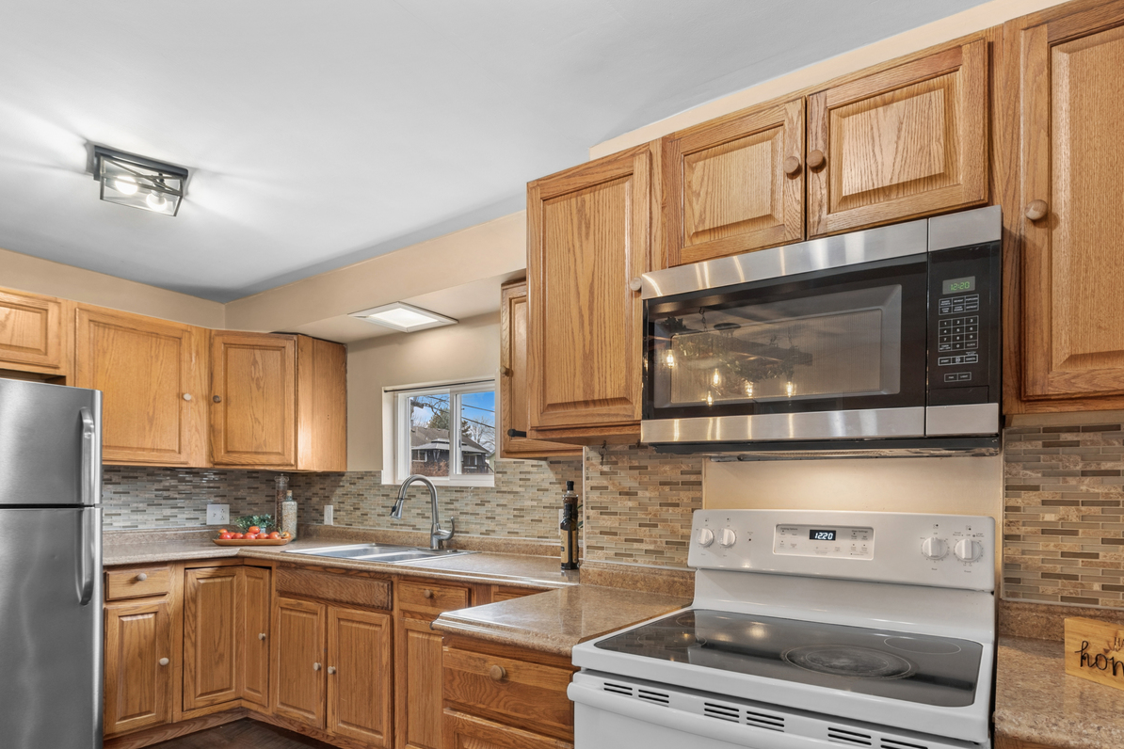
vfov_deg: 63.7
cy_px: 466
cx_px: 638
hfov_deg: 86.4
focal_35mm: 19
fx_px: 593
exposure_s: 1/4
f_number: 8
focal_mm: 14
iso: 200
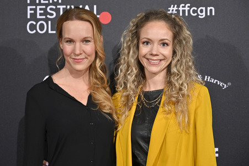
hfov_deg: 29.3
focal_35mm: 69
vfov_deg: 19.7
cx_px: 124
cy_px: 83
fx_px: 477
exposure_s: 1/200
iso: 1000
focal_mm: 69
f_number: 4
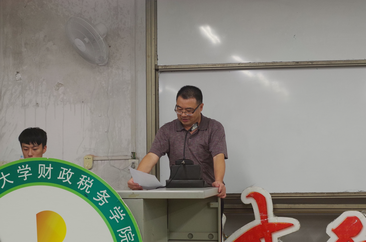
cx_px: 183
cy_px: 121
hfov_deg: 27.0
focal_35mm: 75
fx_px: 761
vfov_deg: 18.1
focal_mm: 50
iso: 800
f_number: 5
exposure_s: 1/40
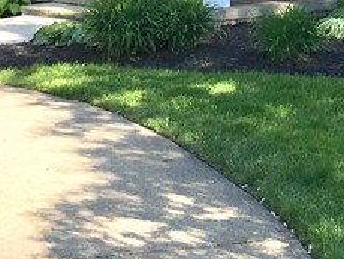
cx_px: 368
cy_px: -232
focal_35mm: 129
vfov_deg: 10.7
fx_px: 1283
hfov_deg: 14.9
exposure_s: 1/574
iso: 25
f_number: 2.2
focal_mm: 4.15
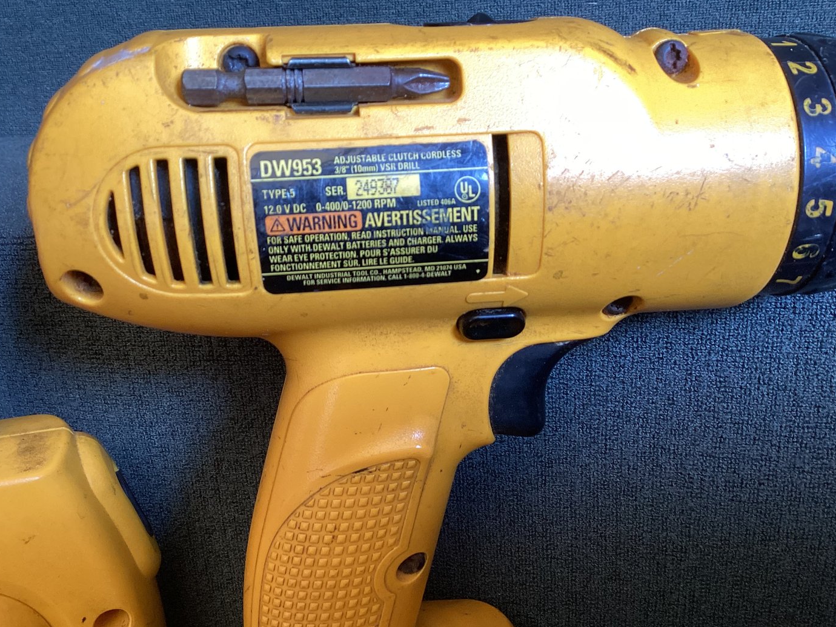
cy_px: 313
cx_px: 421
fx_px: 821
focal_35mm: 34
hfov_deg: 54.0
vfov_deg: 41.8
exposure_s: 1/60
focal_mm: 3.3
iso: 80
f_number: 2.4
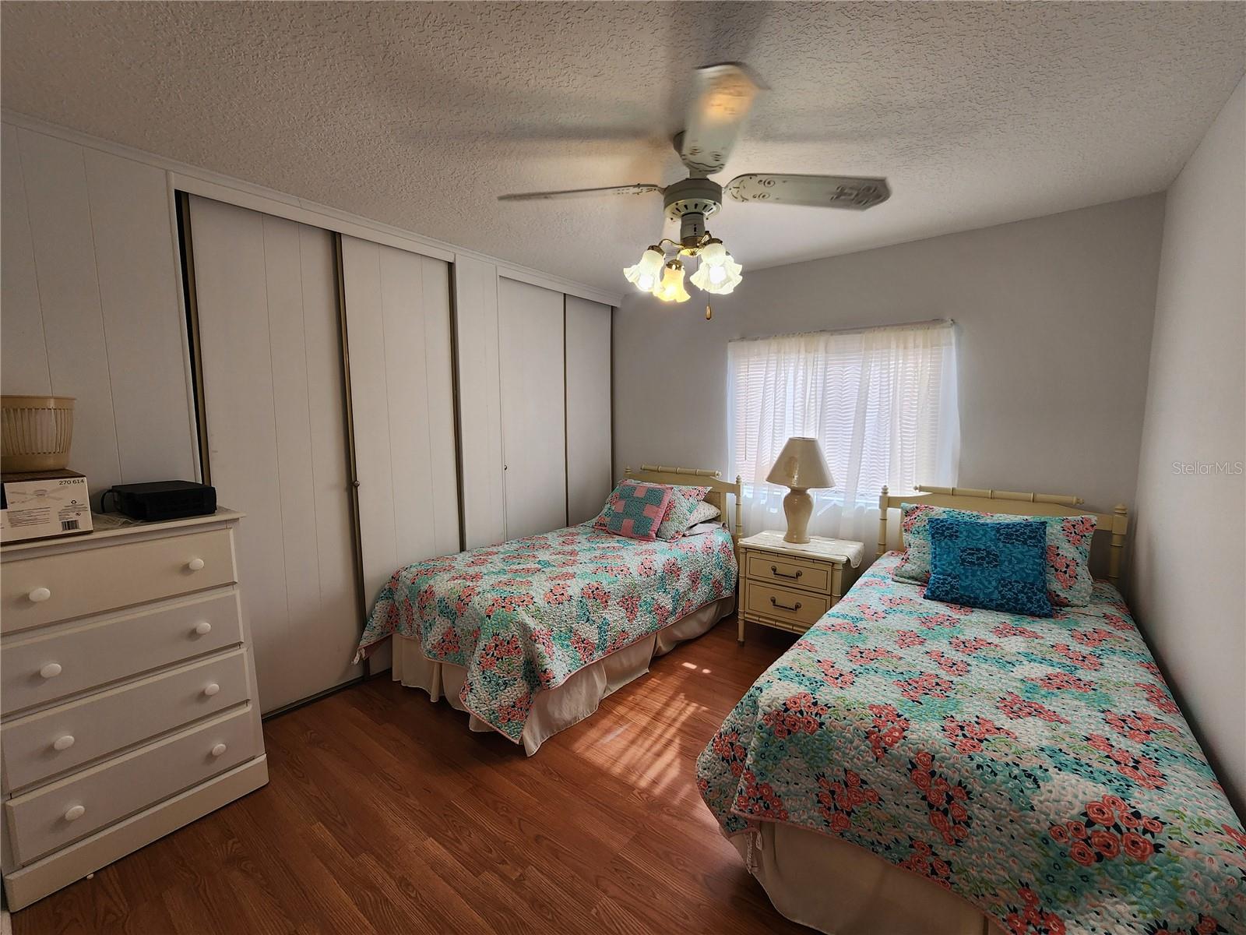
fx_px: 468
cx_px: 623
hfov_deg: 106.2
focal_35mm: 13
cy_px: 468
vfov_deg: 89.9
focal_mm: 2.2
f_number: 2.2
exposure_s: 1/120
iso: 64
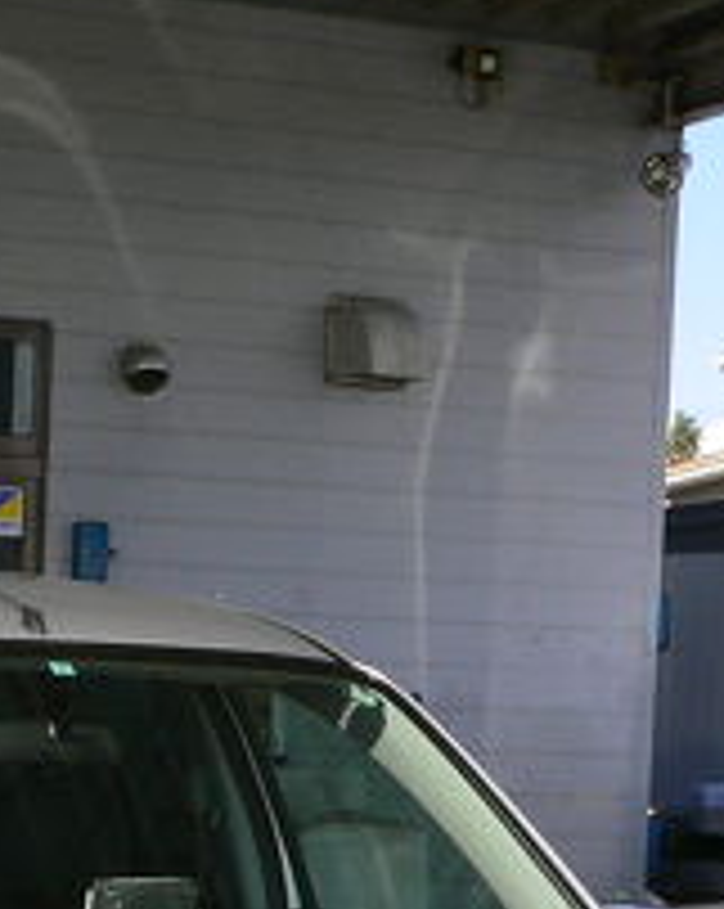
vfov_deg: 16.9
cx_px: 58
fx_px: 2953
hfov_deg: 13.8
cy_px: 997
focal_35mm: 110
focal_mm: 5.8
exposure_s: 1/250
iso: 80
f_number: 5.6
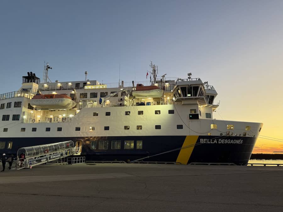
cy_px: 106
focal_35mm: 24
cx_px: 142
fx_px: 196
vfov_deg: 56.8
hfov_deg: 71.6
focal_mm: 6.8
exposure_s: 1/60
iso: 125
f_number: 1.8
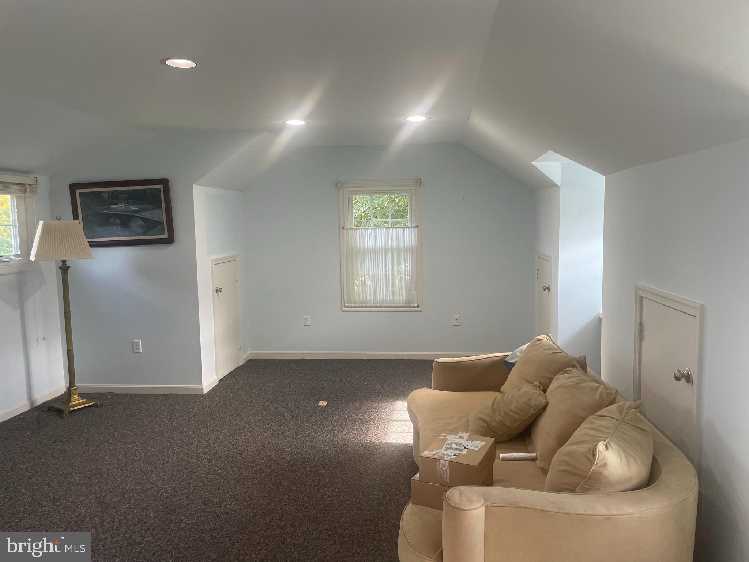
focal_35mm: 26
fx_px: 563
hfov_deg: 67.3
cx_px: 374
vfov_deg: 53.1
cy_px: 281
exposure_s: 1/60
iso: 80
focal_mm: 4.2
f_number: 1.6
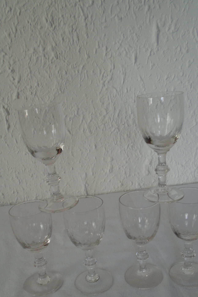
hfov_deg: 36.9
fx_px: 297
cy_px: 196
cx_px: 102
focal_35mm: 36
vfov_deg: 52.2
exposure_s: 1/50
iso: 100
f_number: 3.2
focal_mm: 4.6
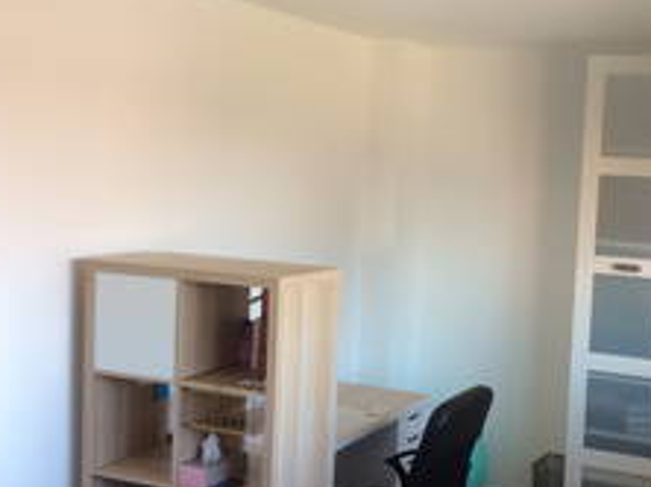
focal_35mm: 52
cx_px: 490
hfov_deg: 36.0
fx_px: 977
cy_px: 244
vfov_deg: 28.0
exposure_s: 1/25
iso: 40
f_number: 2.4
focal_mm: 3.3
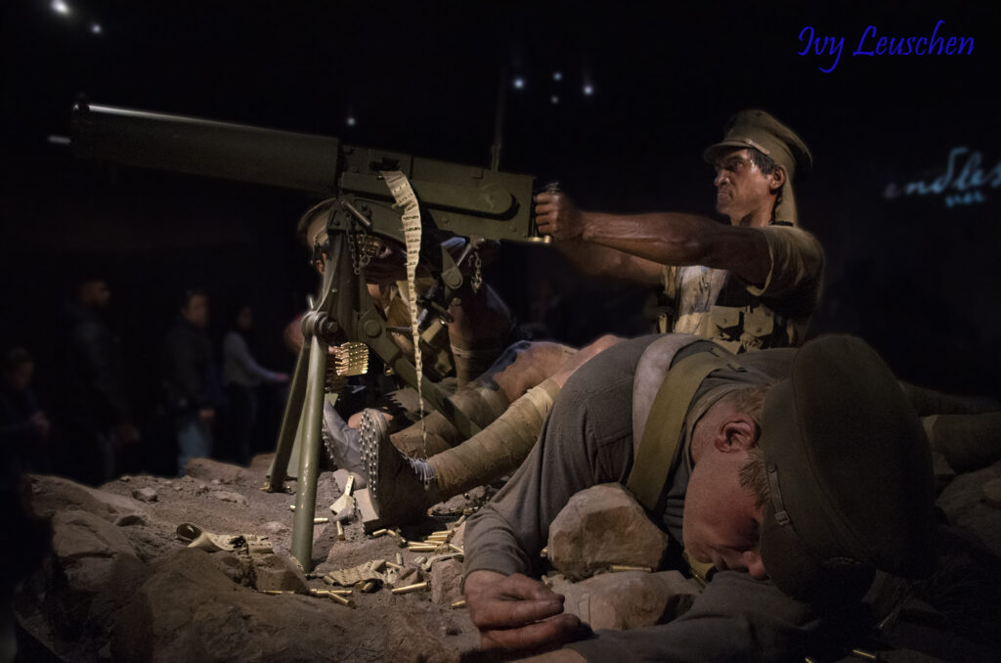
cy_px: 332
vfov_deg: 47.7
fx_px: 749
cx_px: 500
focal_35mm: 27
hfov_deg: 67.5
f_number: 3.5
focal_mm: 18
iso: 1600
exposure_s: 1/30
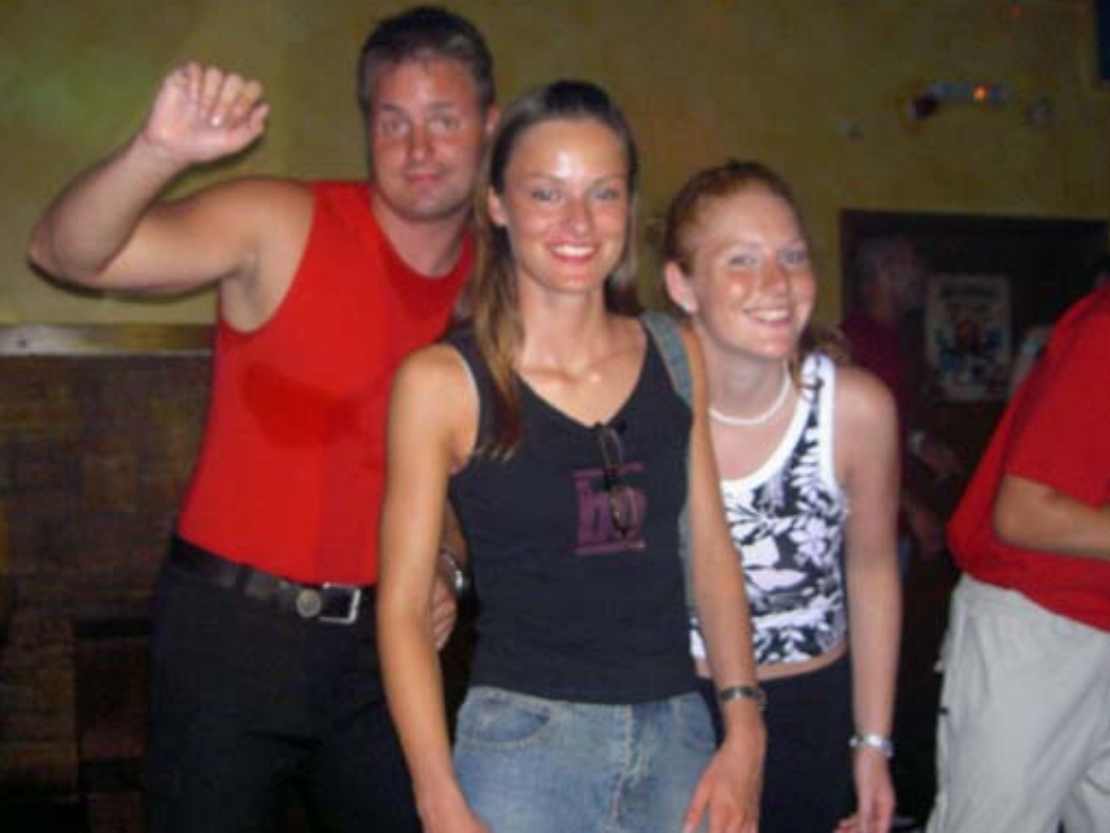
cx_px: 471
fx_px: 1475
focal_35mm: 46
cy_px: 427
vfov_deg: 31.5
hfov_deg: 41.1
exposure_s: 1/59.5
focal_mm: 8
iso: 100
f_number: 2.8
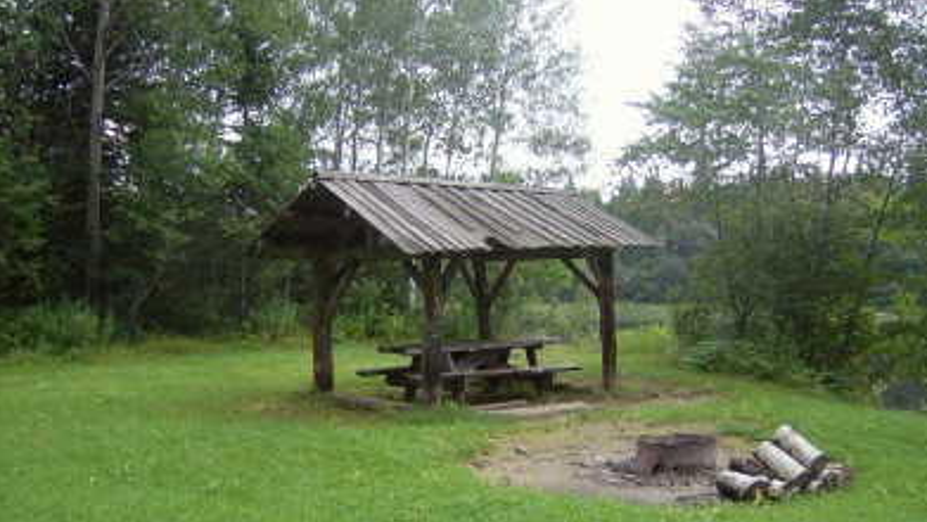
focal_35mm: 40
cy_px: 346
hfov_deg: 50.5
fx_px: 983
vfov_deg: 29.5
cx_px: 469
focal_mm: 6
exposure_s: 1/85.3
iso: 100
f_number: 2.8
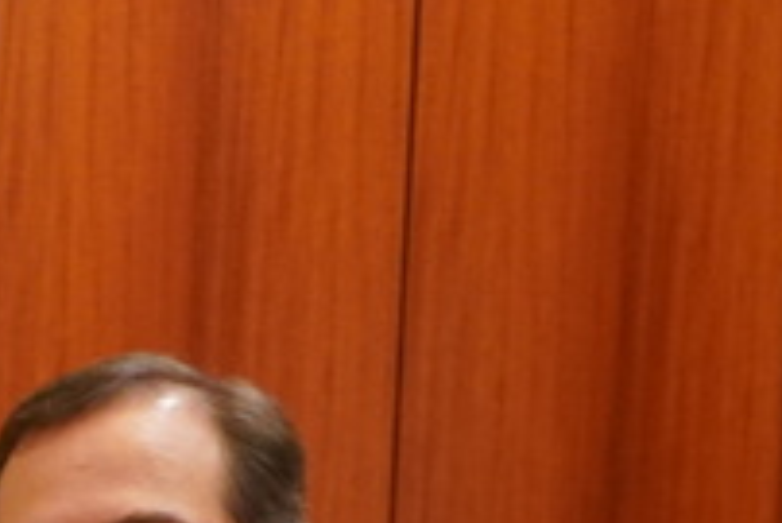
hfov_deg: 12.2
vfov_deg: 8.9
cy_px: 1184
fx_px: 3087
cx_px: -956
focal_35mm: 142
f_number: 7.1
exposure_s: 1/30
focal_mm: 28
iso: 4000
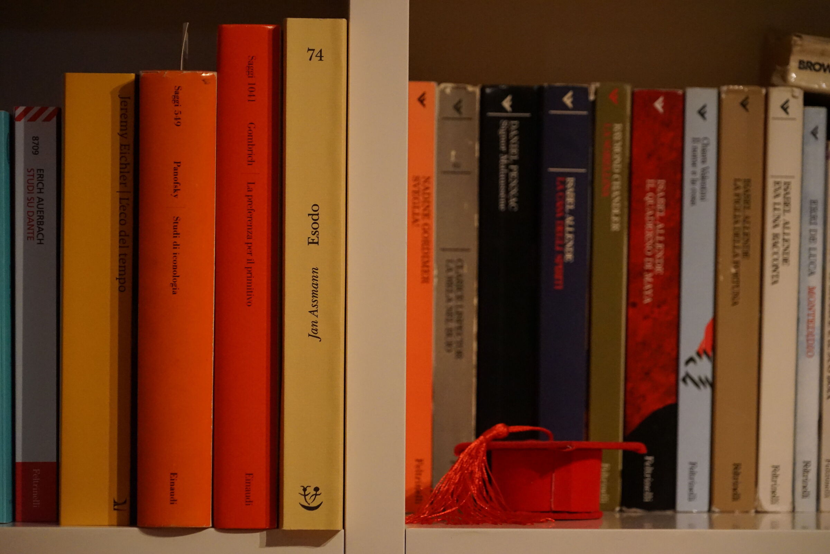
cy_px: 277
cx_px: 415
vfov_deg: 9.0
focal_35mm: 152
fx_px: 3504
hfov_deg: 13.5
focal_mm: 152
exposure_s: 1/30
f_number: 6.3
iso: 6400
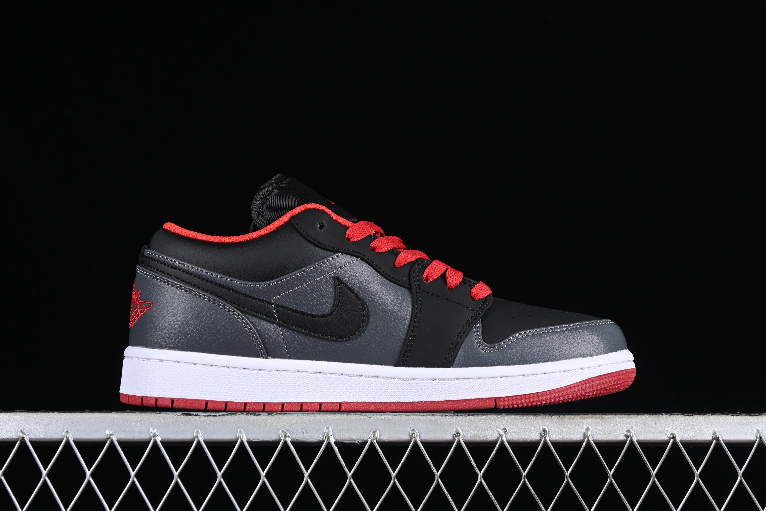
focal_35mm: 75
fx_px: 1596
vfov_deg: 18.2
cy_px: 256
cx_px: 383
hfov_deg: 27.0
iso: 160
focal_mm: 50
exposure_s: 1/60
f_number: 6.3
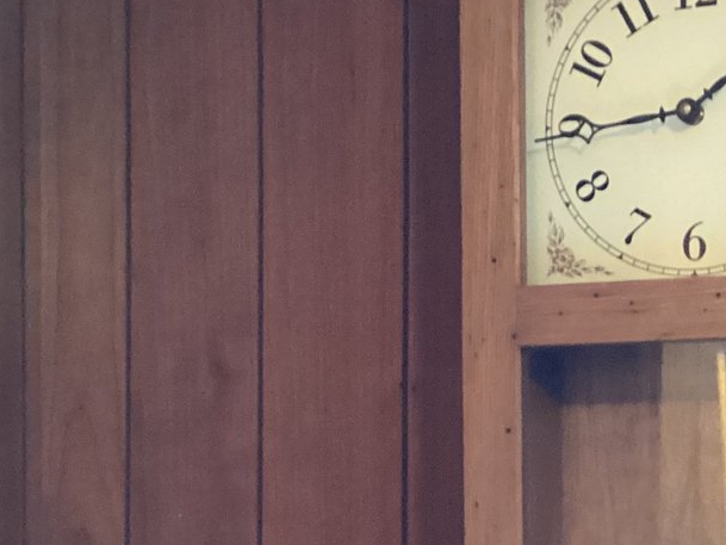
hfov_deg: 24.9
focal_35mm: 77
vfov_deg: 18.9
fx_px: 1615
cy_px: 454
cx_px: 588
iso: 640
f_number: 2.4
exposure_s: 1/25
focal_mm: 3.3
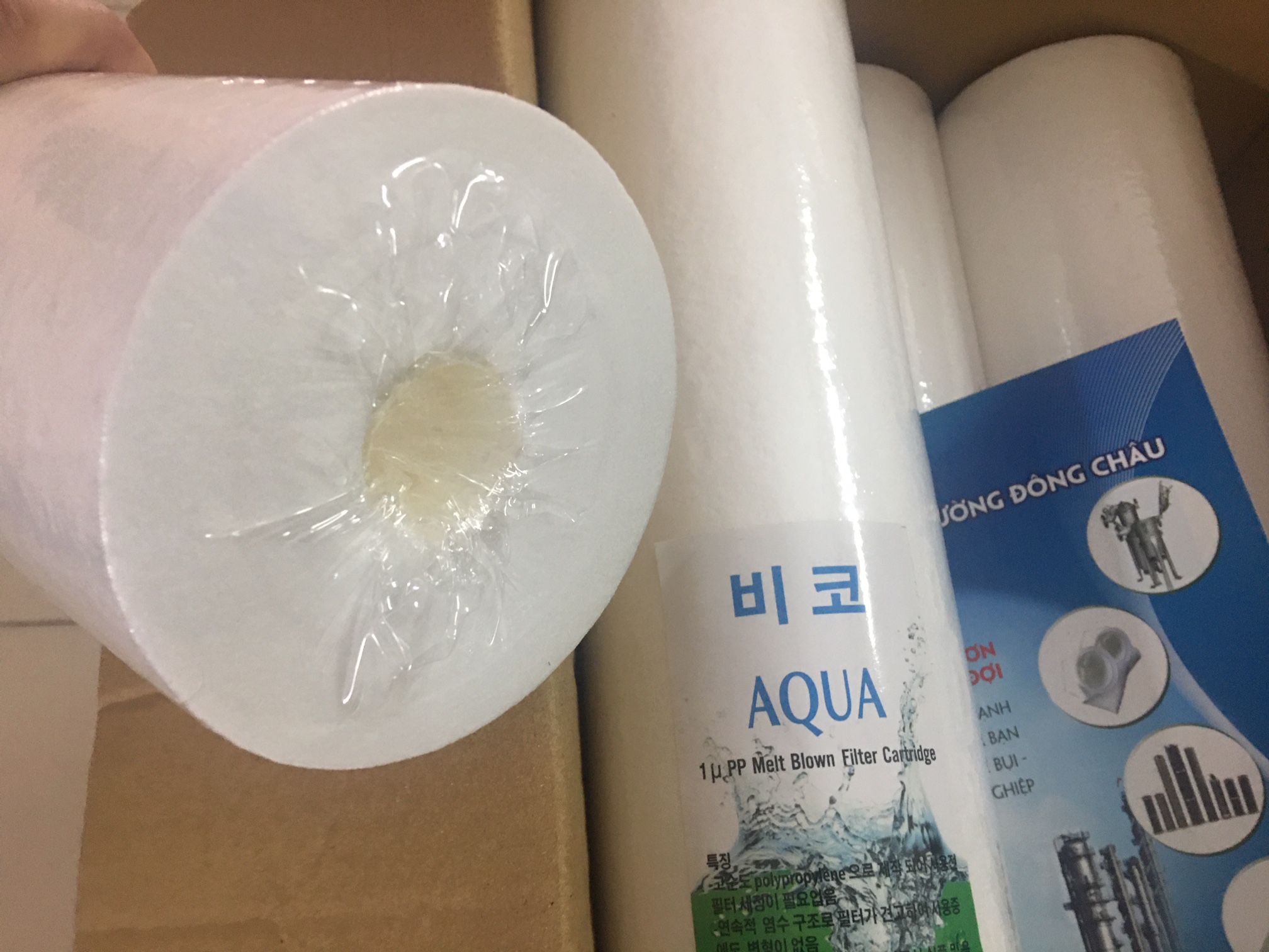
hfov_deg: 61.7
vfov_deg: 48.2
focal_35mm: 29
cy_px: 476
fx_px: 1063
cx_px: 634
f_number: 2.2
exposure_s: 1/10
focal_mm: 4.15
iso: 80
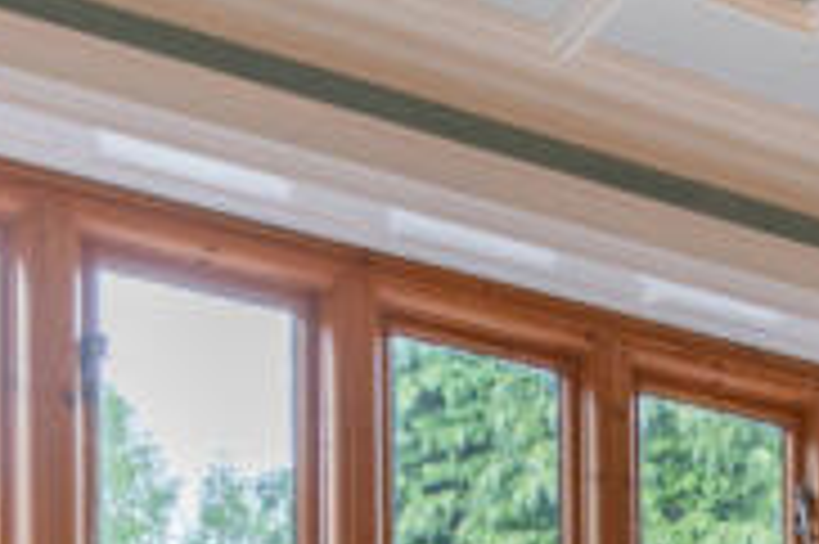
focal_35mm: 90
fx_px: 2046
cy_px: 1135
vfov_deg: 12.9
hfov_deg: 19.4
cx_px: 1269
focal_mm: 16
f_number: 8
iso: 100
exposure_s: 1/13
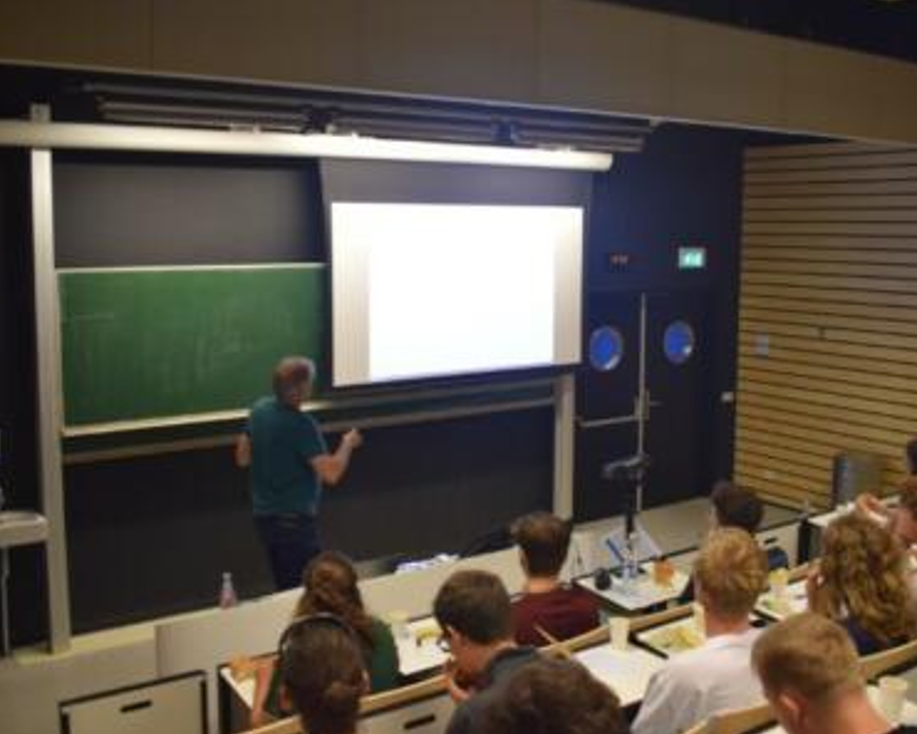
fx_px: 1031
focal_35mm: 38
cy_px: 329
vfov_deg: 39.1
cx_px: 476
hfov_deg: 47.9
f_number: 4
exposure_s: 1/60
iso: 720
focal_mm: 20
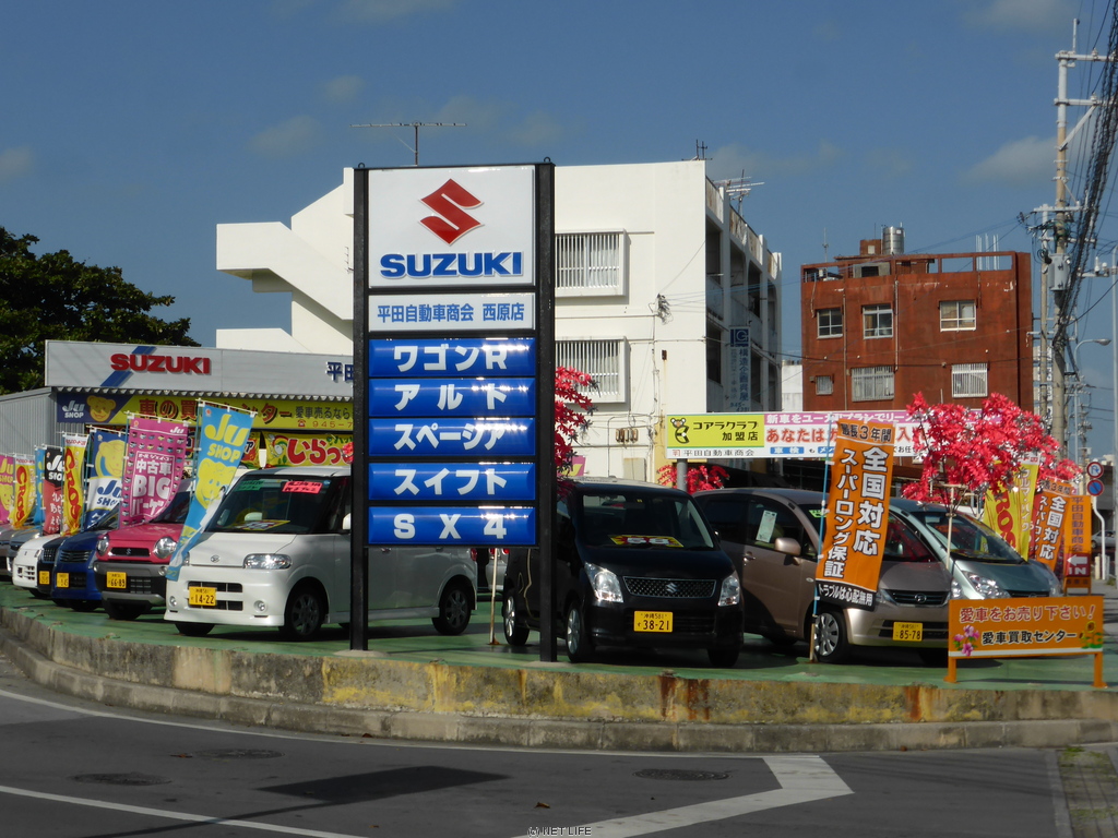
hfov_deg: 28.2
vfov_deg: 21.3
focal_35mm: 69
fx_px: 2229
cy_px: 419
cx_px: 559
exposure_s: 1/1600
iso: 100
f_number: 4.9
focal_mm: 11.7
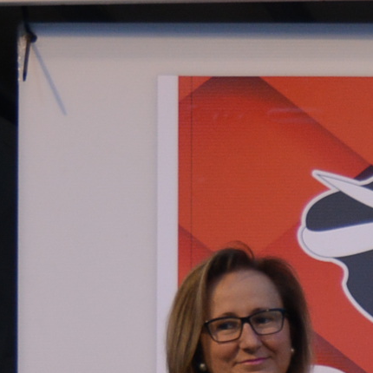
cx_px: 973
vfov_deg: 7.1
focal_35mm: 240
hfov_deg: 6.8
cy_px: 624
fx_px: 2925
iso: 400
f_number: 4.2
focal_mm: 27
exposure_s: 1/80
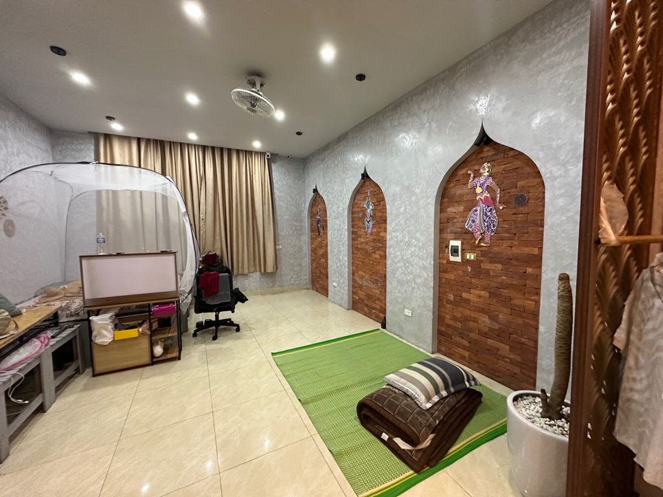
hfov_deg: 102.1
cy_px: 248
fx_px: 268
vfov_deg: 85.7
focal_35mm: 14
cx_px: 332
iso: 500
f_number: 2.2
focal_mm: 2.22
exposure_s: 1/50
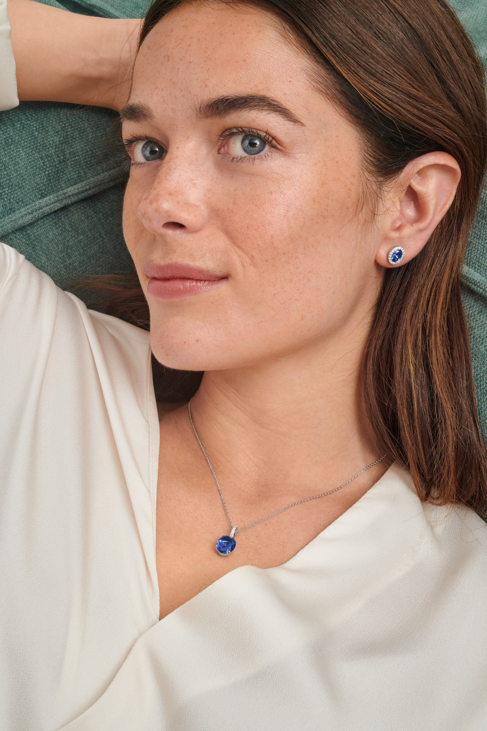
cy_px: 366
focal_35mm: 60
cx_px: 244
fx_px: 1217
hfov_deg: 22.6
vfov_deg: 33.4
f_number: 22
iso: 2000
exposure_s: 1/200
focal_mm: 60
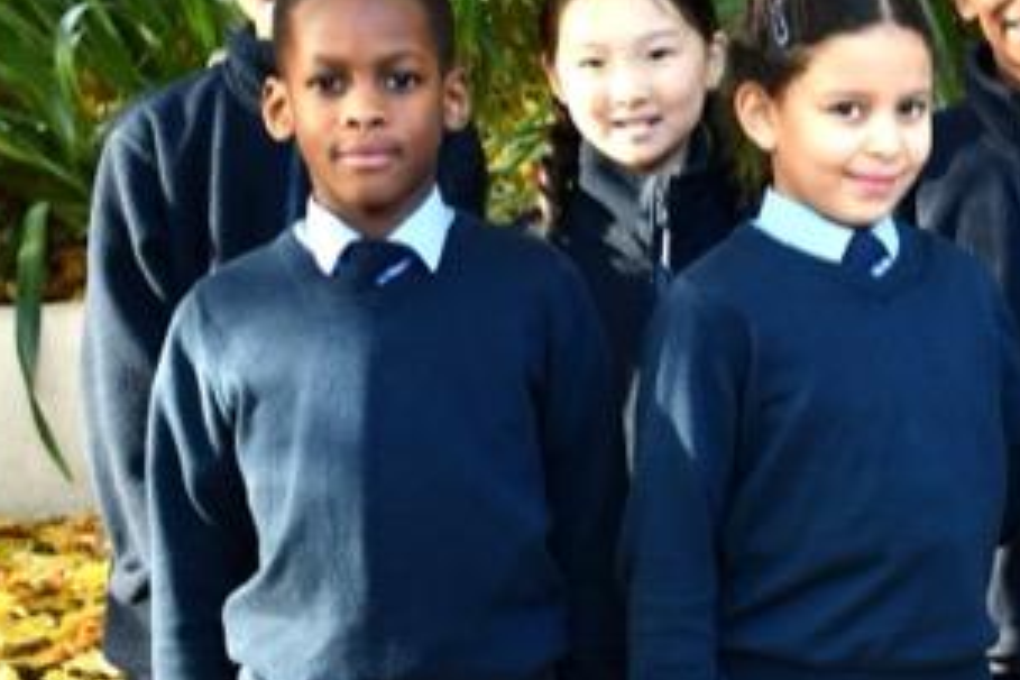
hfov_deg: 16.6
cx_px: 1192
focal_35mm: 119
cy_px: 157
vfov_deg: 11.5
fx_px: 3371
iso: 450
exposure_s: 1/250
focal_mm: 30
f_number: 4
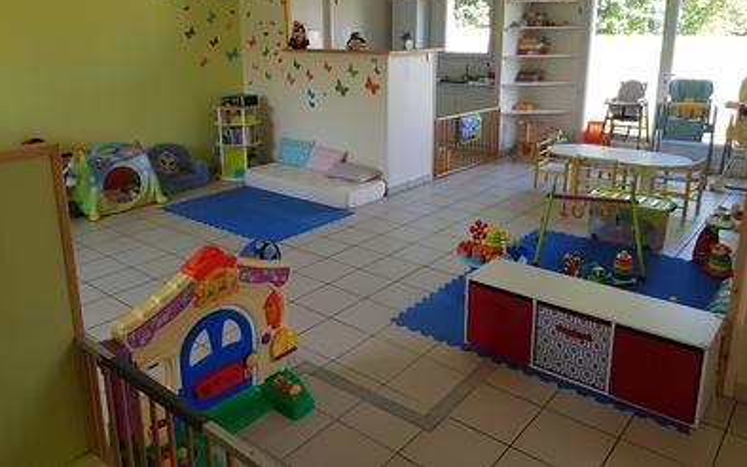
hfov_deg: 66.5
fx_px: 570
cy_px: 184
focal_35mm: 28
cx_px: 374
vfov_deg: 44.3
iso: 64
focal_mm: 4.2
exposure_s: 1/100
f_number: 1.7
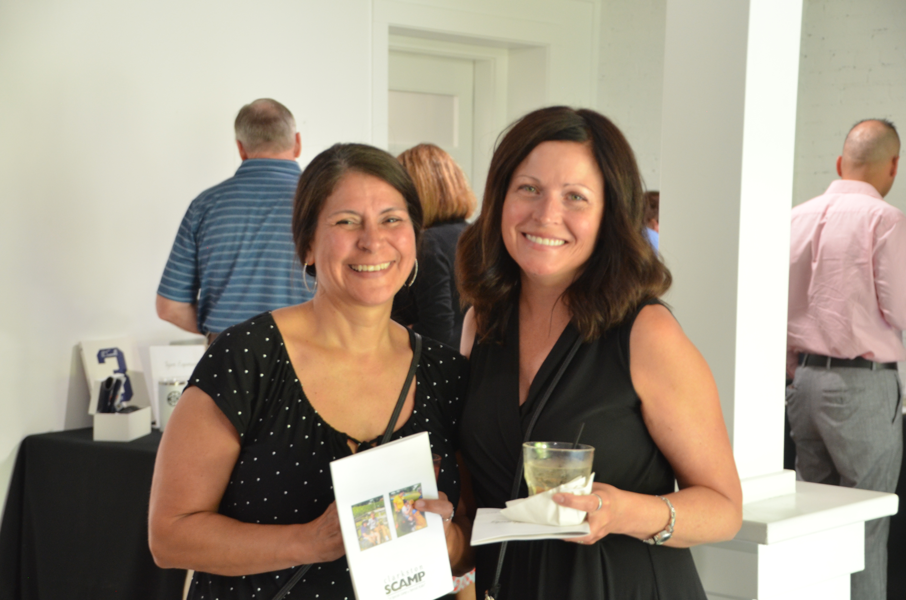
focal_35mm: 75
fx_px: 1884
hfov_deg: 27.0
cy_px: 300
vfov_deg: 18.1
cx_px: 453
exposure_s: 1/15
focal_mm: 50
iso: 900
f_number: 5
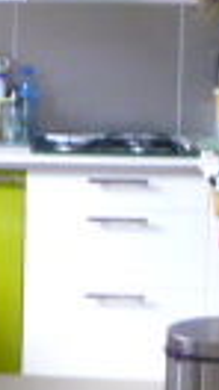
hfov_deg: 7.7
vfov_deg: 14.5
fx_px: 1532
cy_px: 121
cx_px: -255
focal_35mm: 148
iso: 400
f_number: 3.3
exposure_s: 1/30
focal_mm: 5
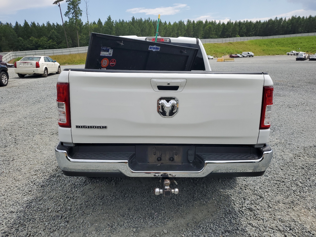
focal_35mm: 26
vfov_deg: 53.1
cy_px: 118
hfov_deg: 67.3
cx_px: 158
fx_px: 237
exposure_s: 1/5000
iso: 50
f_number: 1.5
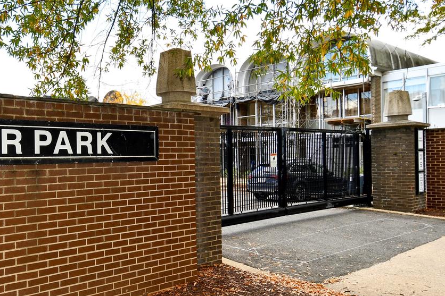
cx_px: 121
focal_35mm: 31
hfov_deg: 57.8
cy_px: 164
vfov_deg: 42.2
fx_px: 383
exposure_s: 1/125
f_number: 5.6
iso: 110
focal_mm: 12
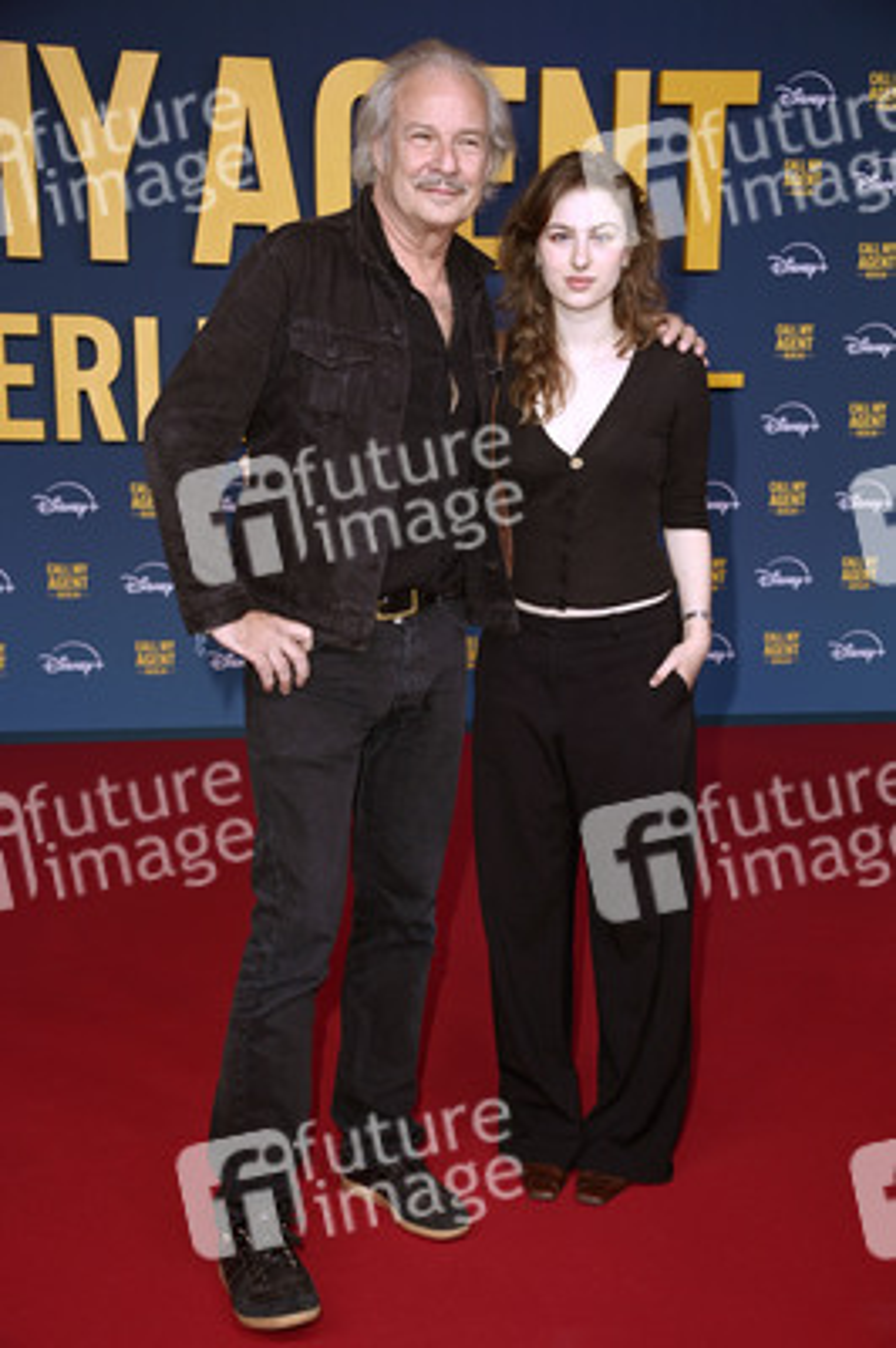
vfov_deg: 41.1
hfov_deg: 28.0
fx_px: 1795
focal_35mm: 48
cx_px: 448
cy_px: 674
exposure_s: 1/200
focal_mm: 48
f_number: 5.6
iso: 800
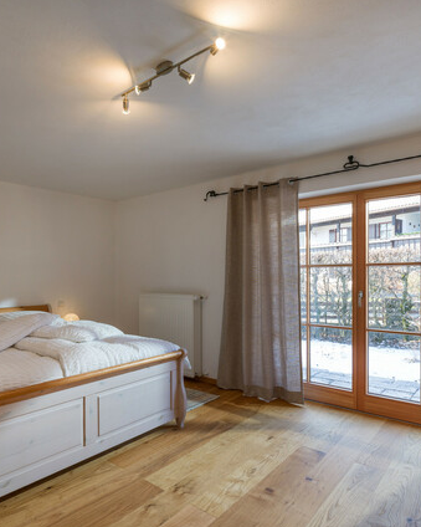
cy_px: 270
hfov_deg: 60.1
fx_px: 358
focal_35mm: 23
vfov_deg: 72.6
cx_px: 158
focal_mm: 21
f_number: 8
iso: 400
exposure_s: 1/30
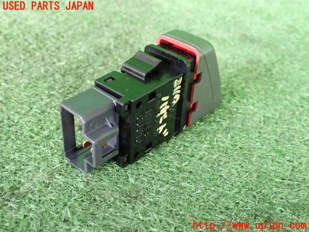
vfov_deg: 32.9
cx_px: 154
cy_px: 116
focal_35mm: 44
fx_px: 393
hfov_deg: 42.9
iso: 1000
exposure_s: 1/100
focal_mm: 7.84
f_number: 2.9
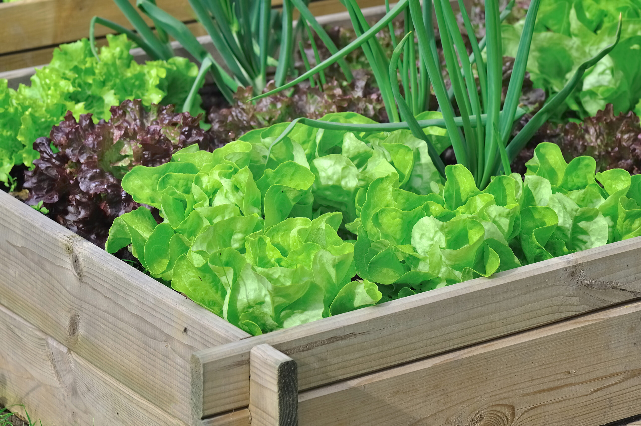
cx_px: 320
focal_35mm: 158
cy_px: 213
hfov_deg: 13.1
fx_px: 2801
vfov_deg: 8.7
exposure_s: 1/160
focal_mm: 105
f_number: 6.3
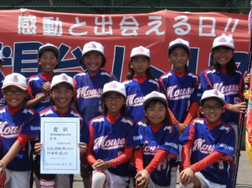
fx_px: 677
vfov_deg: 15.8
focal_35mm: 93
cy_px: 136
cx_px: 30
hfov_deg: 20.7
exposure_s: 1/800
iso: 100
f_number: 4
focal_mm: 9
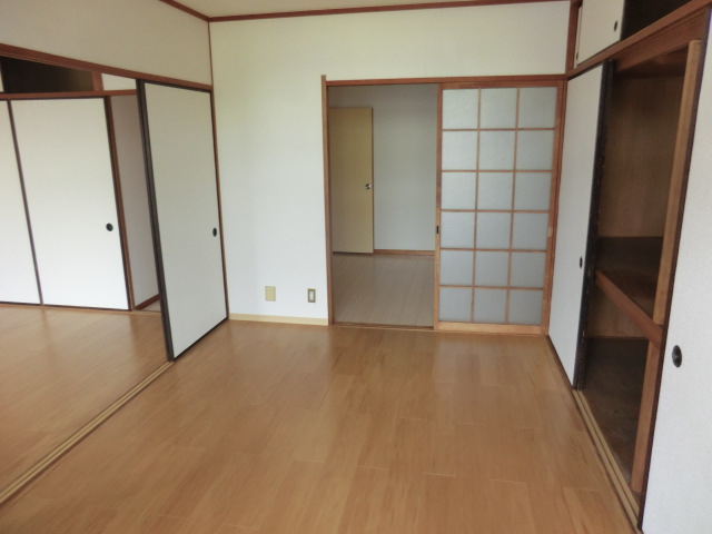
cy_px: 267
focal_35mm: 24
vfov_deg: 56.8
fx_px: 494
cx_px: 356
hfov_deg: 71.6
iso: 160
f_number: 3.2
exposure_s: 1/60
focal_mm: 4.3
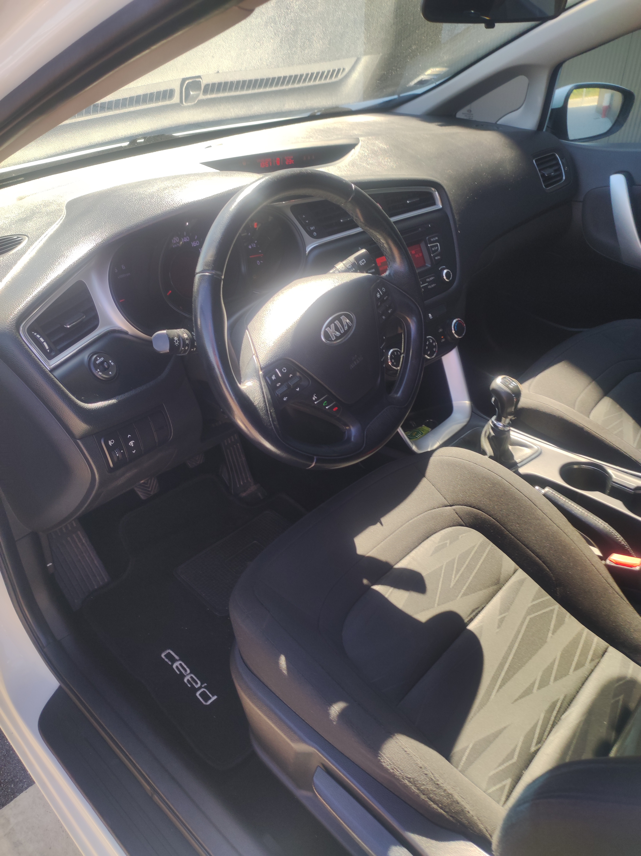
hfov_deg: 74.6
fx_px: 420
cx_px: 320
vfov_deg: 91.1
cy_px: 428
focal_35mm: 17
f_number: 1.79
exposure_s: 1/130
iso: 50
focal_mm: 4.74
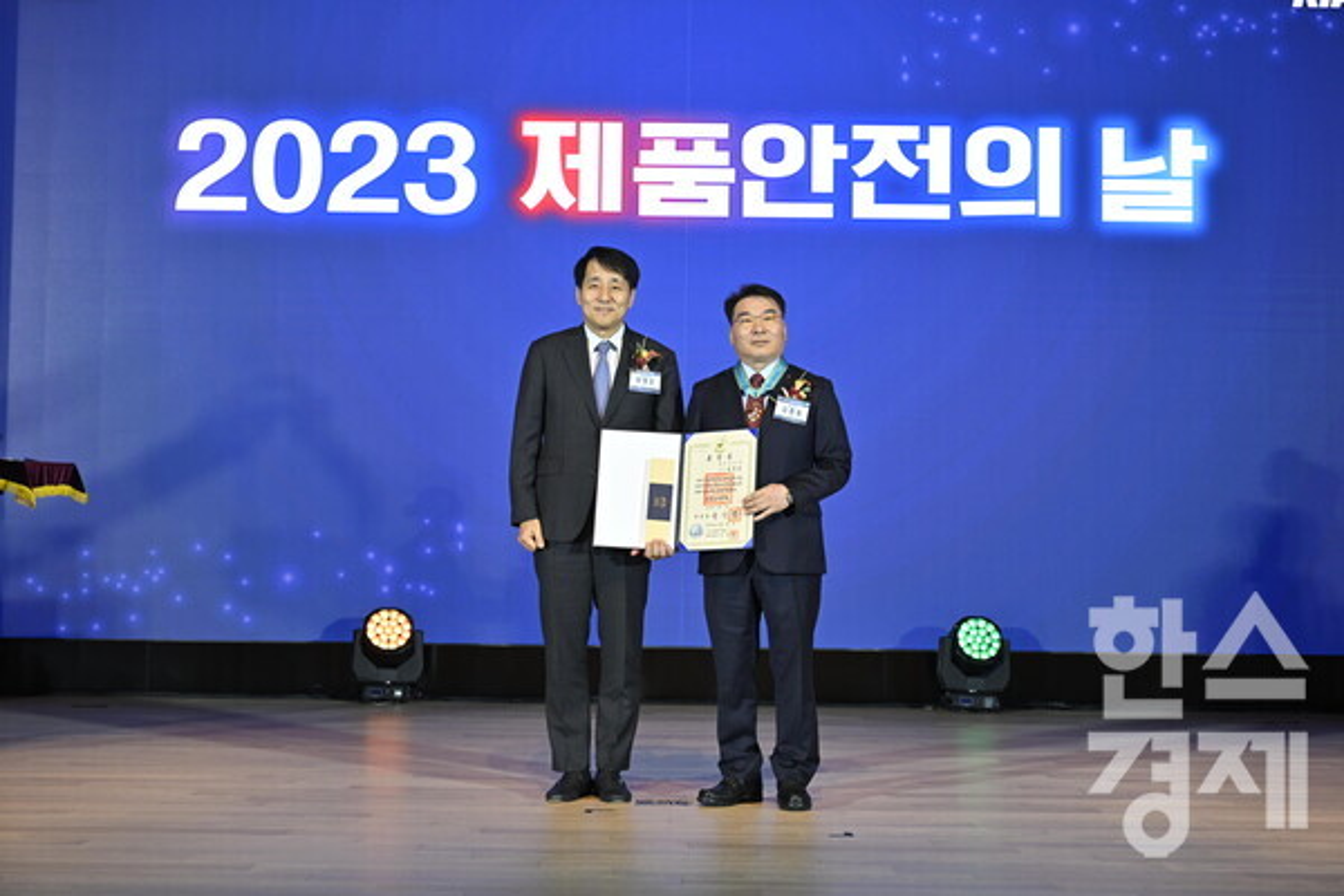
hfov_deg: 39.6
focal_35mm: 50
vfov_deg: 27.0
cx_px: 672
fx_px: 1867
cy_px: 448
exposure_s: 1/200
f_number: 5
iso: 1000
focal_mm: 50
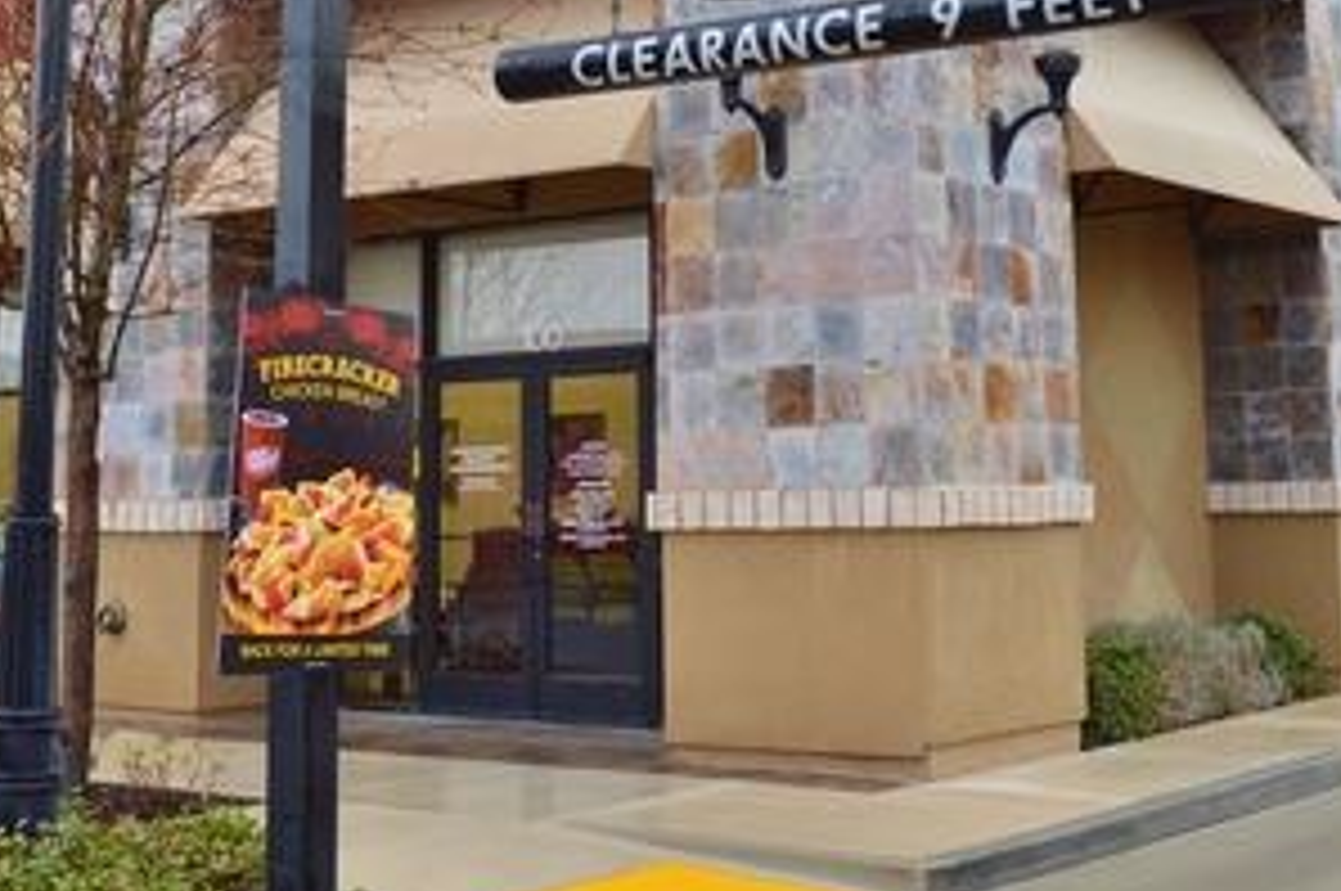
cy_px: 47
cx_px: 709
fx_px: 2084
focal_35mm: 56
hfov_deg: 35.7
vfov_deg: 23.3
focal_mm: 18
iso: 400
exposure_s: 1/100
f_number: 5
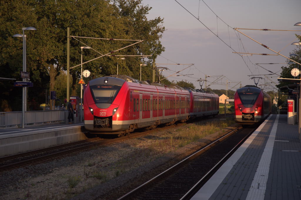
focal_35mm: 128
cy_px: 100
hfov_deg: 16.1
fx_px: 1065
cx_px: 150
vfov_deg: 10.7
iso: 400
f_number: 6.3
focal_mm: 85
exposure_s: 1/400
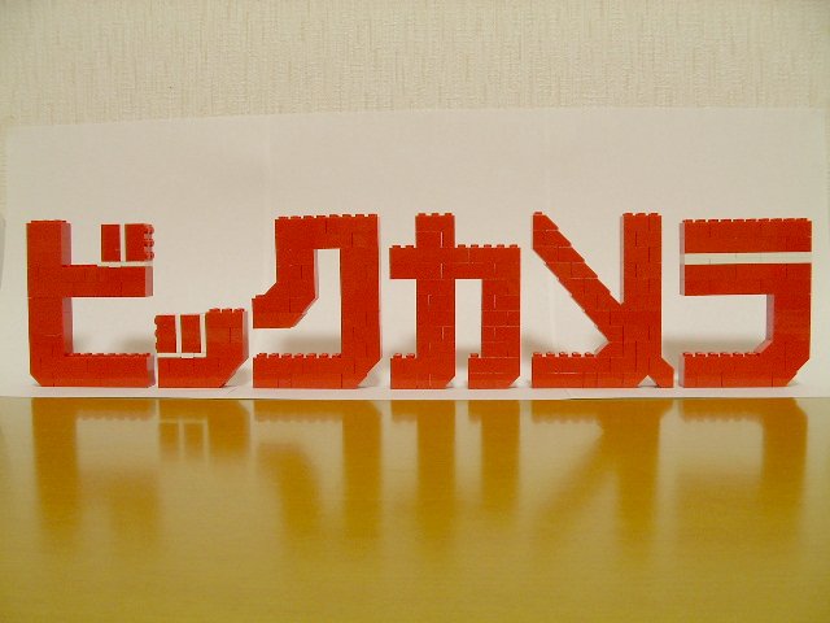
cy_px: 312
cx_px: 415
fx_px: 911
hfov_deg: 49.0
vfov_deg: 37.7
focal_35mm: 38
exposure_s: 1/12.5
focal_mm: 5.8
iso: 100
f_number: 3.5
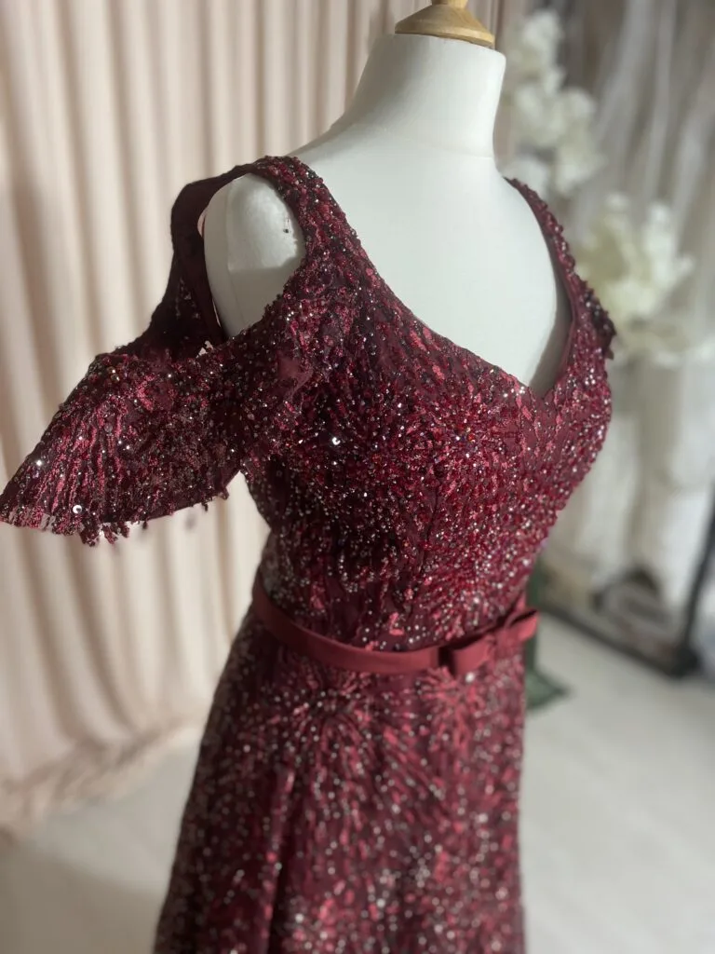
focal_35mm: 26
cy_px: 477
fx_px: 716
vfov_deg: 67.3
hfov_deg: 53.1
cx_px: 358
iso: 160
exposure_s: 1/60
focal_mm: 4.25
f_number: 1.8
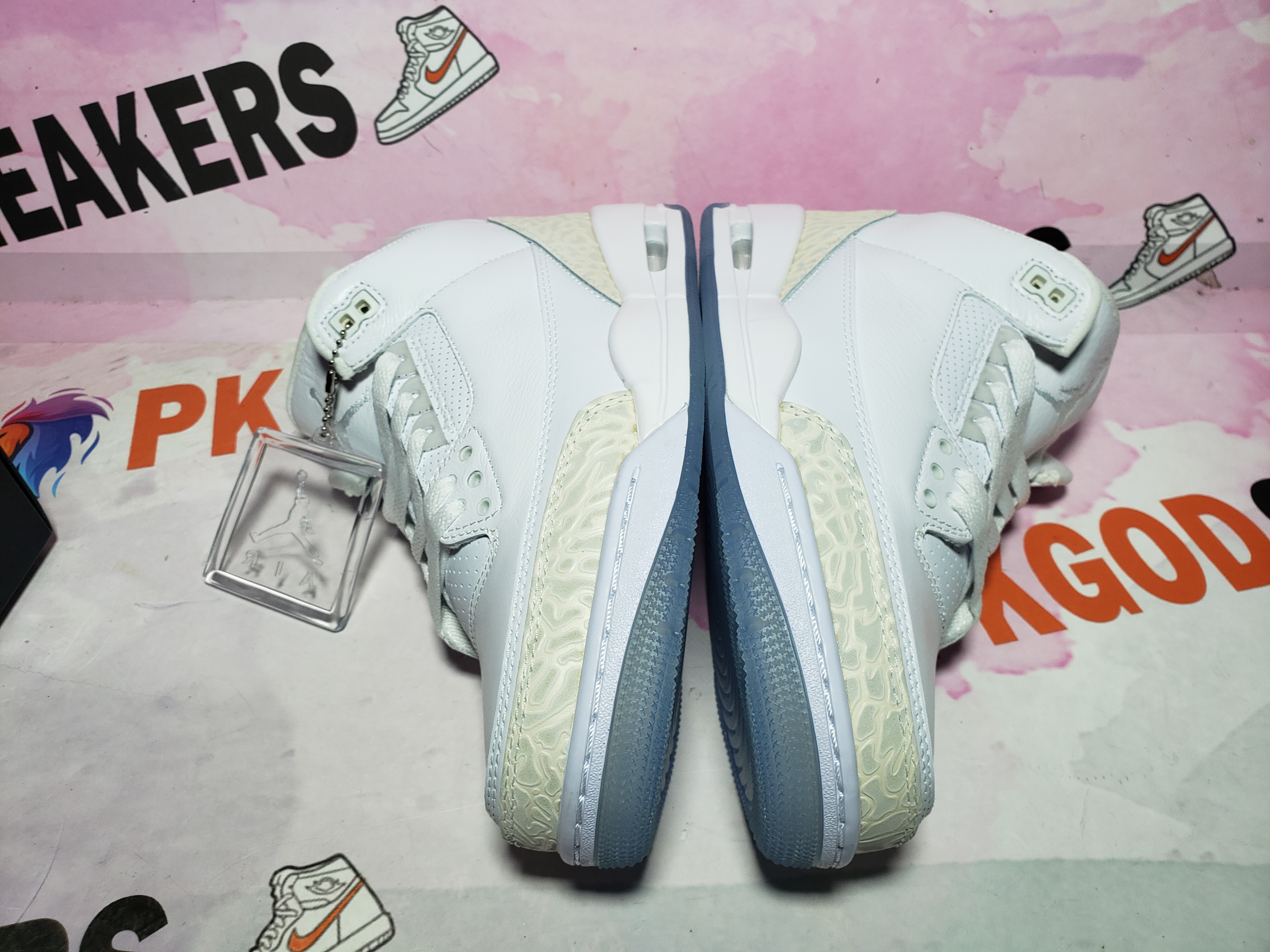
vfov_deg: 53.1
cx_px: 635
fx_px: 954
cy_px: 476
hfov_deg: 67.3
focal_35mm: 26
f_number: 2.4
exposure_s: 1/301
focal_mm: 4.3
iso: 50
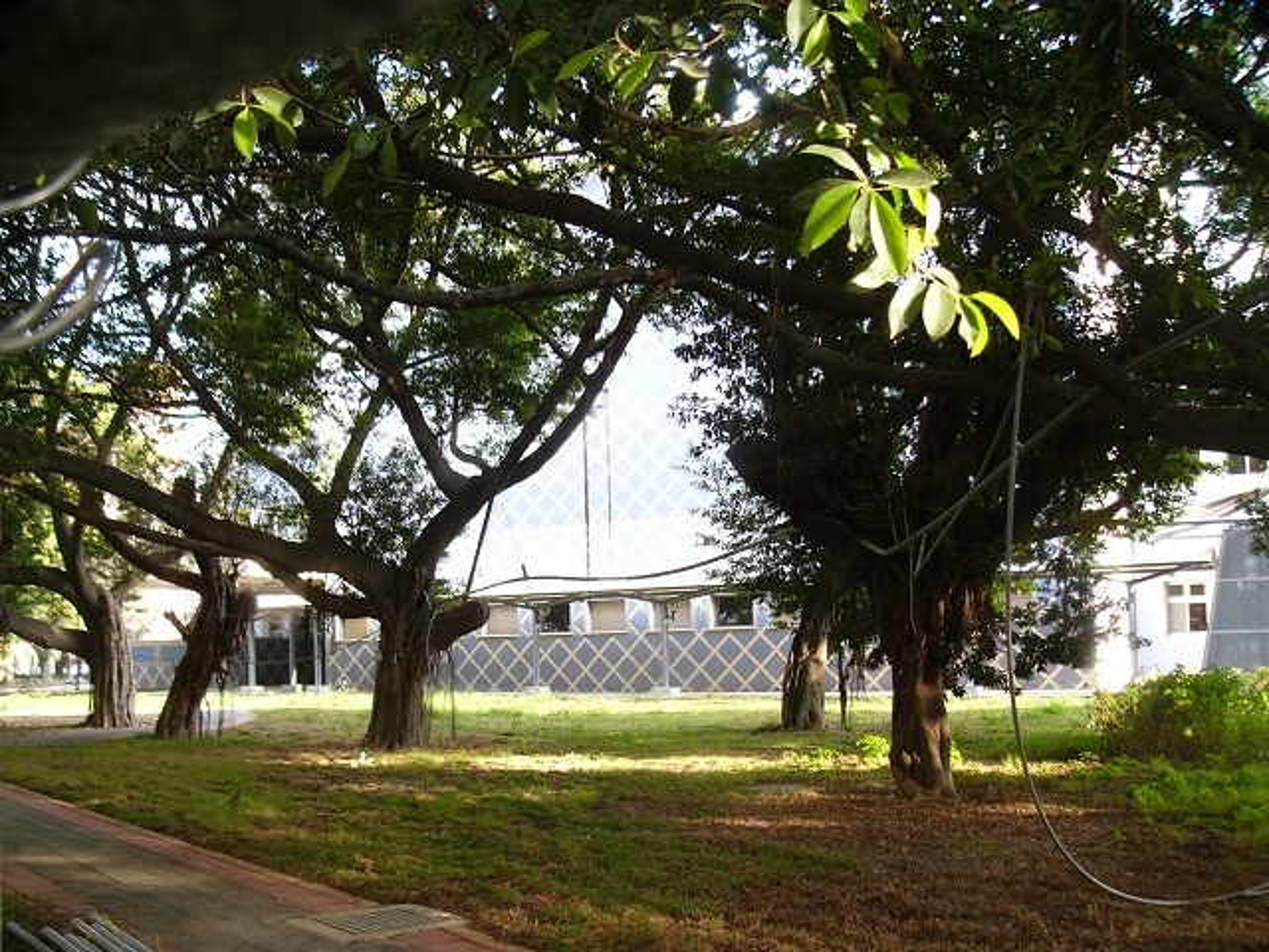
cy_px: 476
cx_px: 634
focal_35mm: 36
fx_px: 1320
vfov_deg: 39.7
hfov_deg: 51.4
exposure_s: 1/60
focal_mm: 6
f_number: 2.8
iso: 100
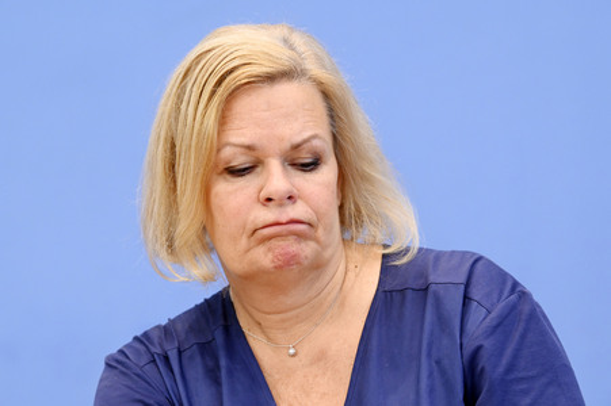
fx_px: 2883
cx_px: 306
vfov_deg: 8.1
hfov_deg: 12.1
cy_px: 203
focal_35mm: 170
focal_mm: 170
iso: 4000
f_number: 5.6
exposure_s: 1/500
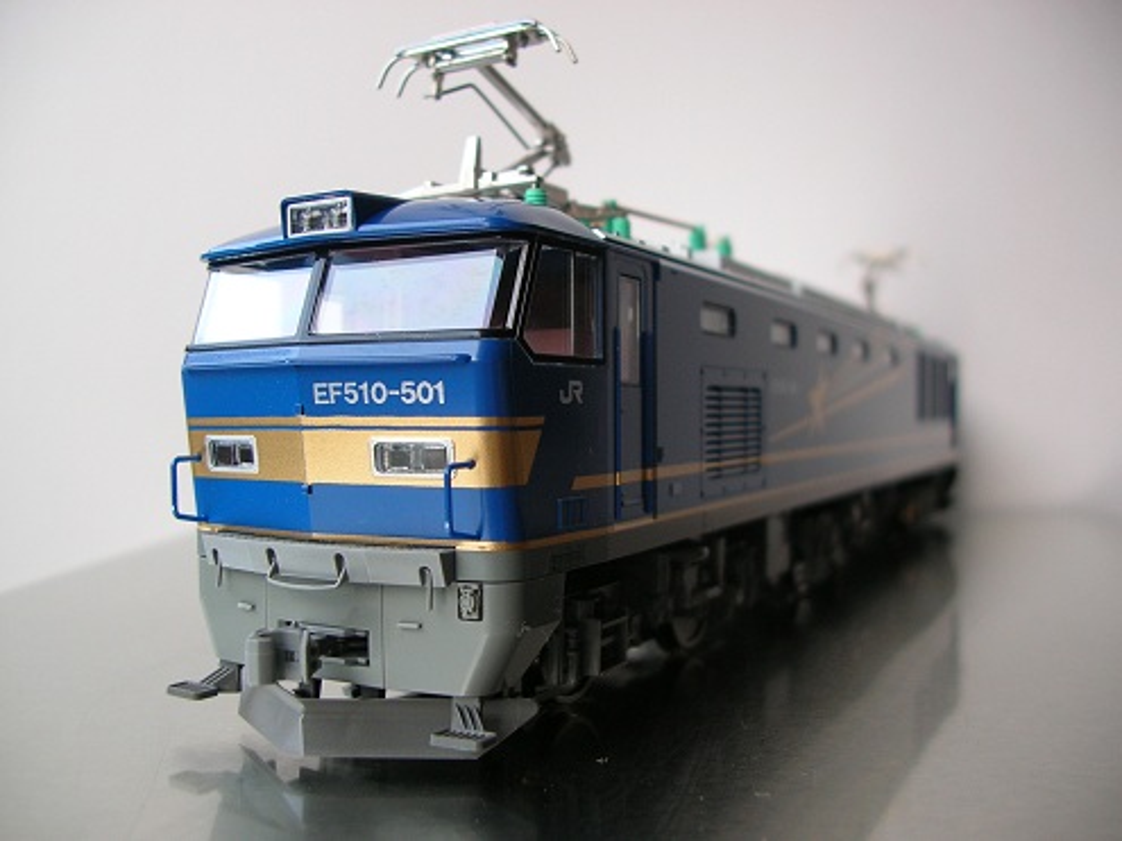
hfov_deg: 52.6
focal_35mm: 35
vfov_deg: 40.7
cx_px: 561
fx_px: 1134
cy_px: 420
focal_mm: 5.8
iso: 50
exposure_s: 1/38.8
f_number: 2.8
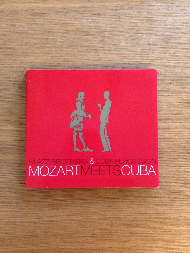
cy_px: 126
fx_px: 242
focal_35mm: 33
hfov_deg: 42.9
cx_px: 95
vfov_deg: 55.4
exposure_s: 1/15
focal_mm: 4.12
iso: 800
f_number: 2.4
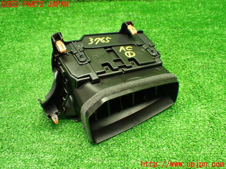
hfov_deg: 51.4
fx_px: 235
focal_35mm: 36
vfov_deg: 39.7
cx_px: 113
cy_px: 84
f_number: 2.5
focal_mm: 6.37
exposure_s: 1/50
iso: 800
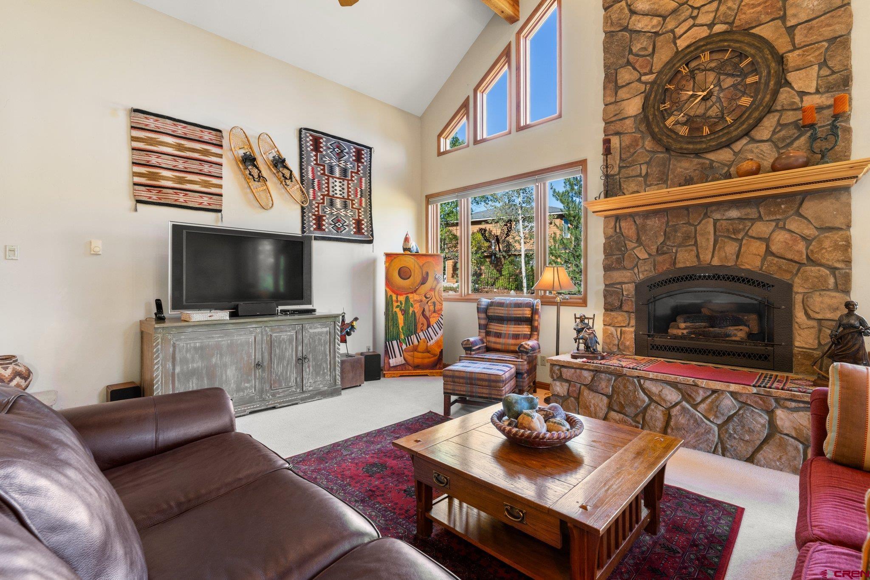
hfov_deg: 96.7
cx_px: 435
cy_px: 290
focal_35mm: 16
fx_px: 387
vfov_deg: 73.7
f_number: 8
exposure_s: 1/3
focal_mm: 16
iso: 400
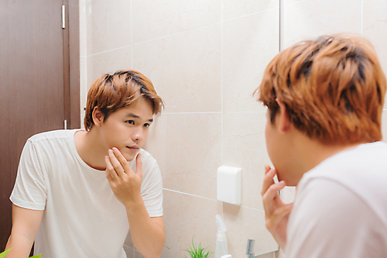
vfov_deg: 31.9
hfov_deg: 46.4
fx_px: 451
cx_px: 208
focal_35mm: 42
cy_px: 139
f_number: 4
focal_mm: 35
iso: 200
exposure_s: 1/160
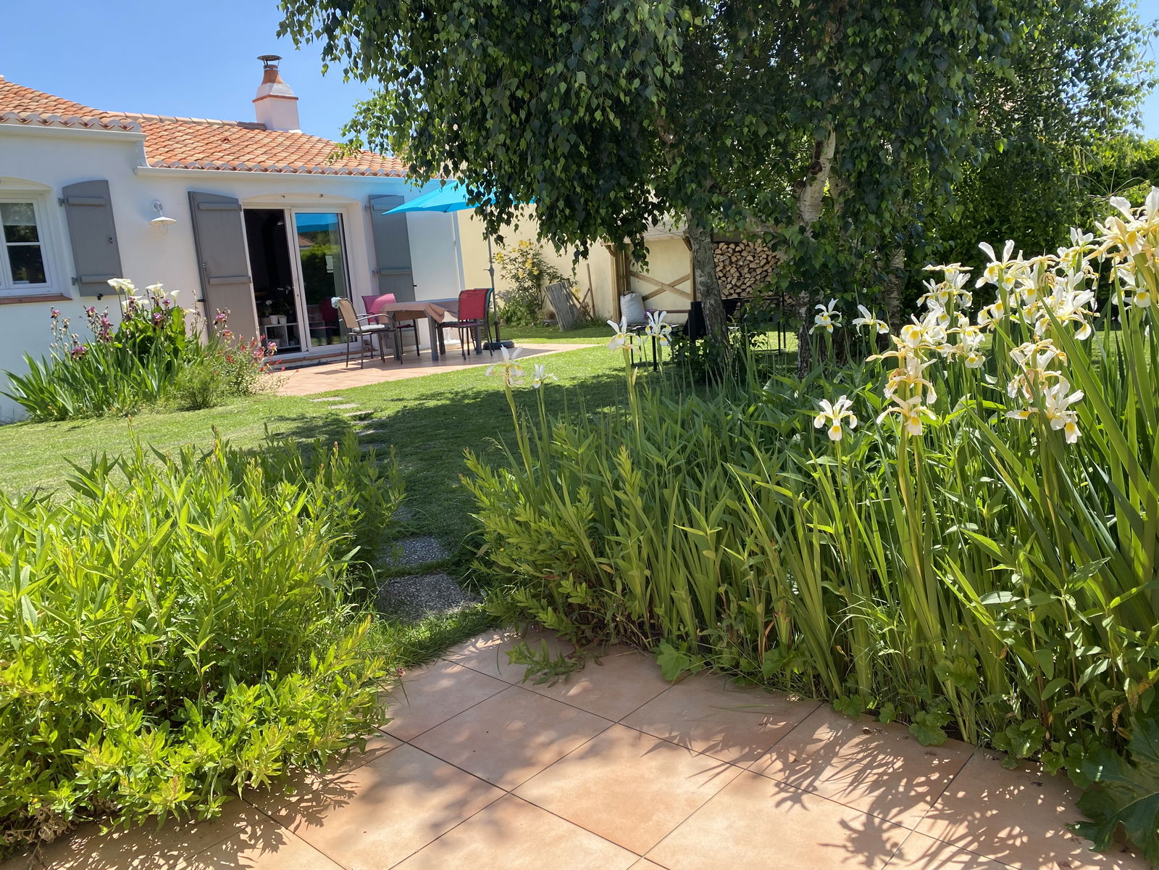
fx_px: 871
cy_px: 435
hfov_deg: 67.3
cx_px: 580
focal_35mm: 26
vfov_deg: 53.1
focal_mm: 4.25
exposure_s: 1/965
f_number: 1.8
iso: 32
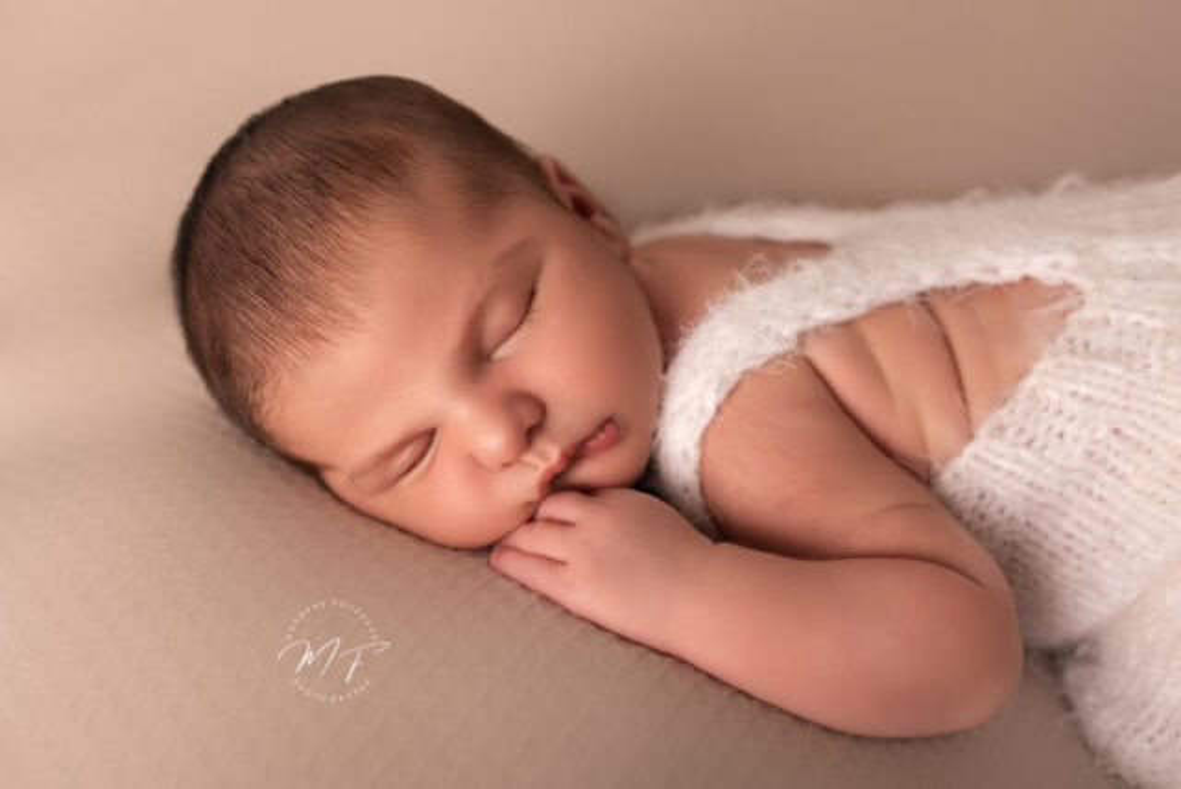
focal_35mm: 35
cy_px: 394
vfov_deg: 37.9
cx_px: 590
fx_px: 1149
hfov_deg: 54.4
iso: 100
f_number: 3.5
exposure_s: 1/160
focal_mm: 35
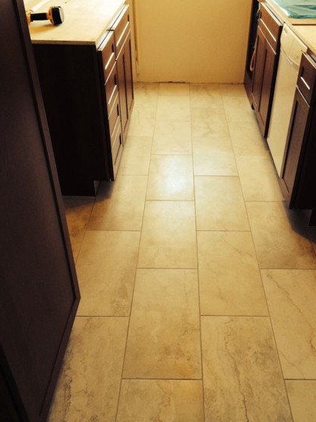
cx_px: 181
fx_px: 427
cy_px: 218
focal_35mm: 35
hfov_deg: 40.6
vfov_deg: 52.6
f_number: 2.2
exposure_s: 1/30
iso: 50
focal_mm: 4.12
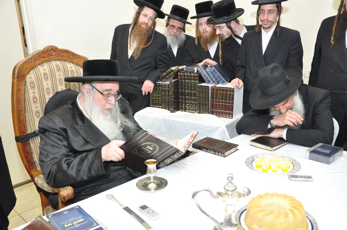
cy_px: 115
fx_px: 318
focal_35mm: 33
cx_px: 174
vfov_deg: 39.9
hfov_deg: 57.3
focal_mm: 22
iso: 1250
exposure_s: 1/100
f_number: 5
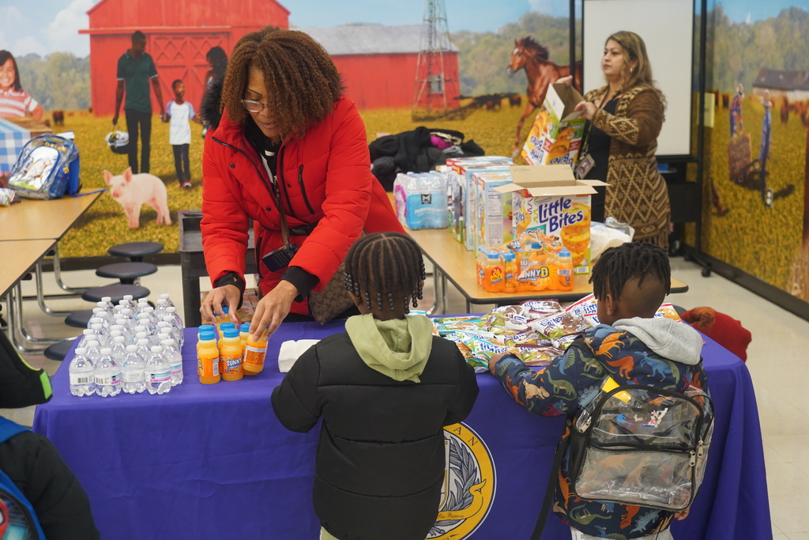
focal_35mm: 51
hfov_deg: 38.9
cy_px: 270
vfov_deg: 26.5
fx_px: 1146
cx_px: 404
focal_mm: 51
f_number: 4
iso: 1600
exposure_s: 1/160
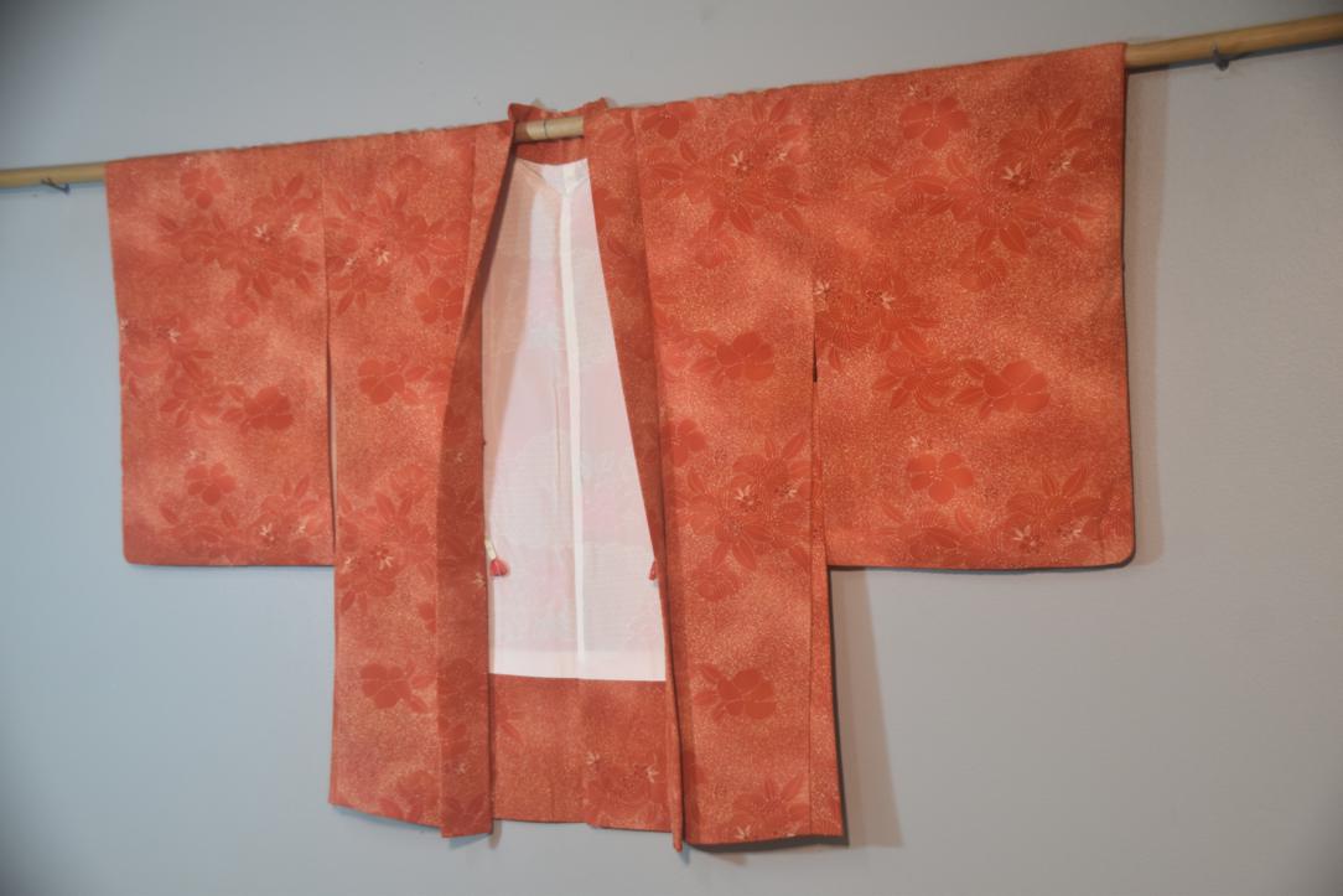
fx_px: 1791
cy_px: 448
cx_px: 672
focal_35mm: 48
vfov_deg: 28.1
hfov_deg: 41.1
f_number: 4.2
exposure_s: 1/60
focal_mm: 32
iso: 400
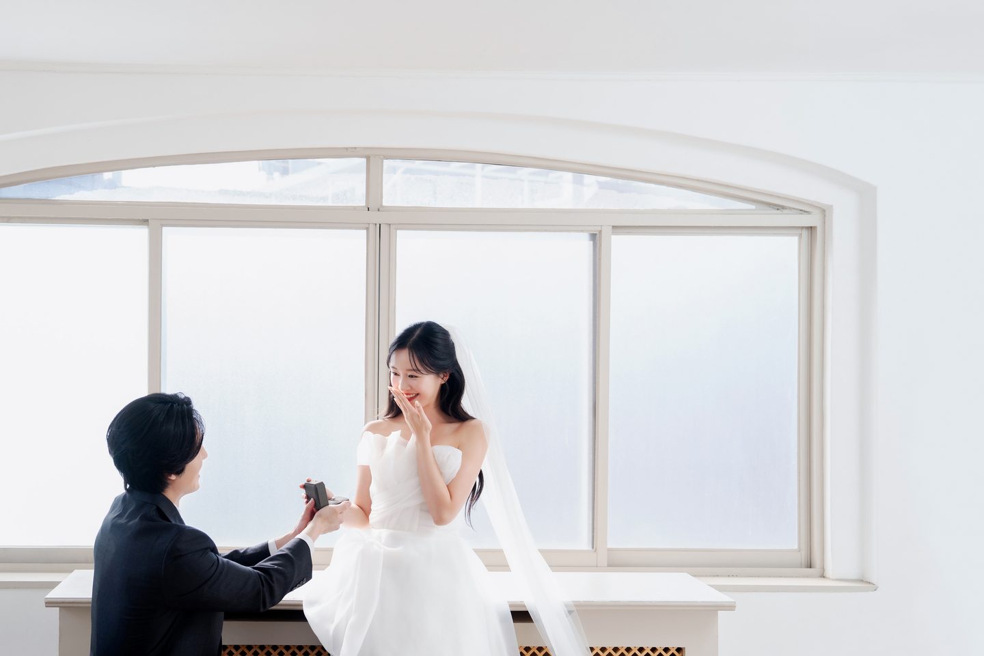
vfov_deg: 37.9
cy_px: 328
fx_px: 957
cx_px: 492
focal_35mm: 35
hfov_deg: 54.4
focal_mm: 35
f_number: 3.5
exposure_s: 1/400
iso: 400
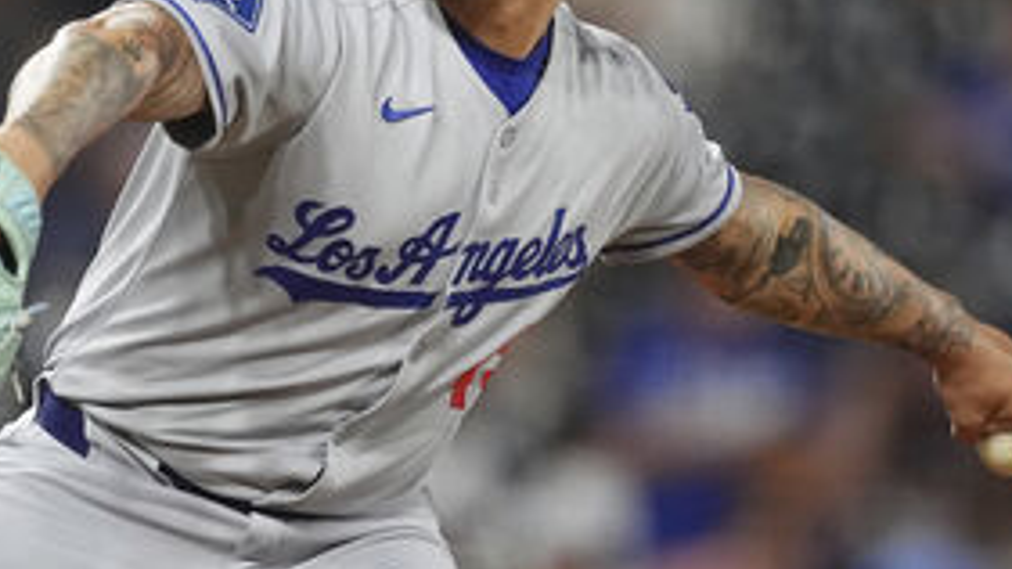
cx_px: 547
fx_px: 36008
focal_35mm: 1342
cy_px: 113
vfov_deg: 0.9
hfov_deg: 1.6
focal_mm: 600
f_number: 4
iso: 5000
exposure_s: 1/1600
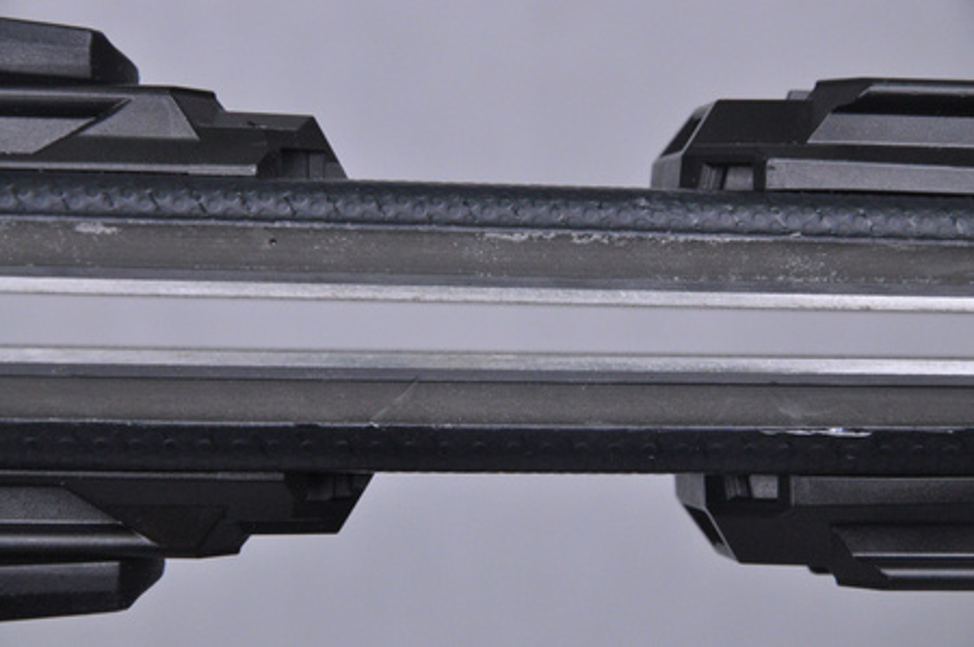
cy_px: 324
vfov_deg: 8.7
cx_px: 487
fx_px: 4257
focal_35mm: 158
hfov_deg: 13.1
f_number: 9.5
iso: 3200
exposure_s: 1/125
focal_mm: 105
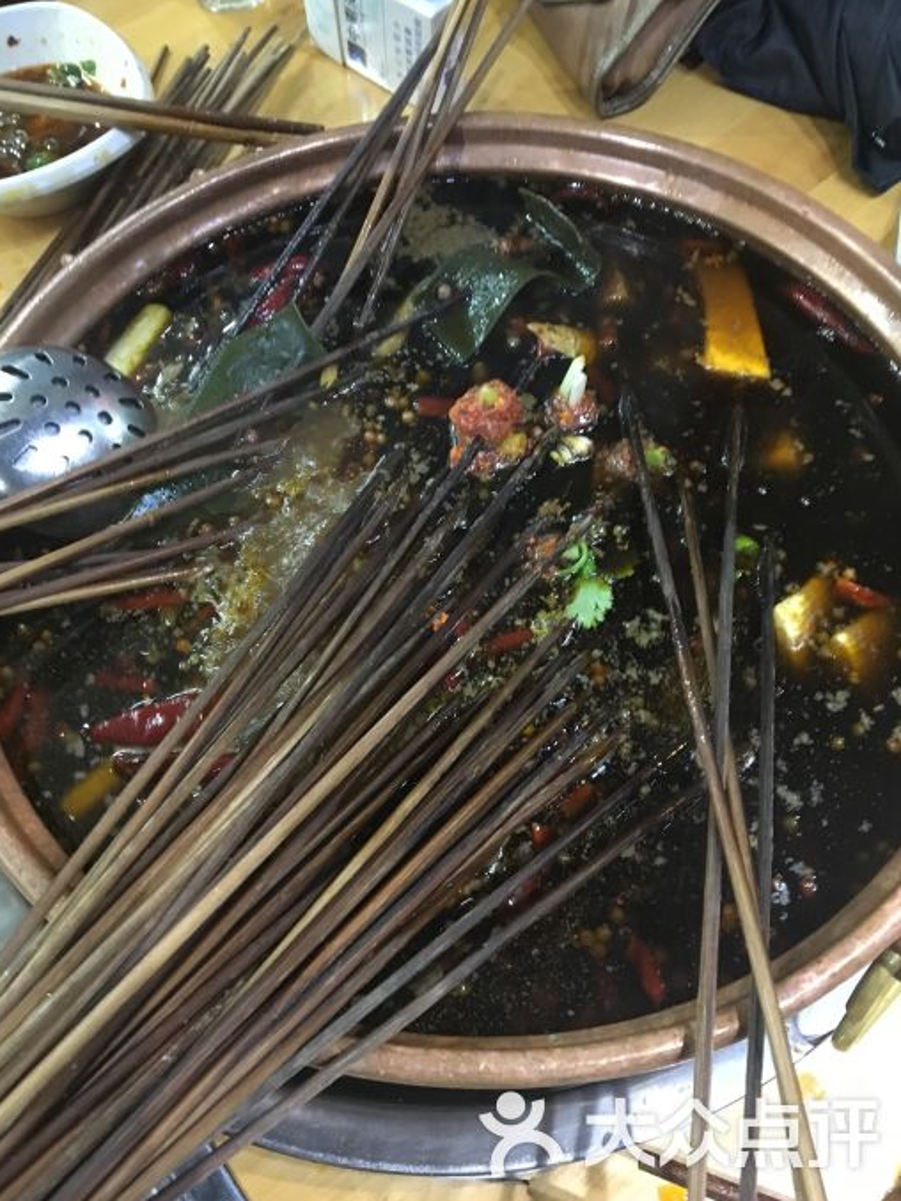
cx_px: 458
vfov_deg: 60.0
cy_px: 605
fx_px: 1041
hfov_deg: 46.8
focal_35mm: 30
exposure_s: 1/17
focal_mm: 4.15
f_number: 2.2
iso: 250
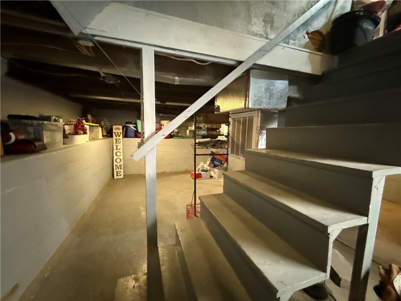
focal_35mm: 14
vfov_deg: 85.7
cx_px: 200
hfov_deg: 102.1
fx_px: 162
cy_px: 150
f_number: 2.2
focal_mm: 2.22
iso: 1600
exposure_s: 1/40
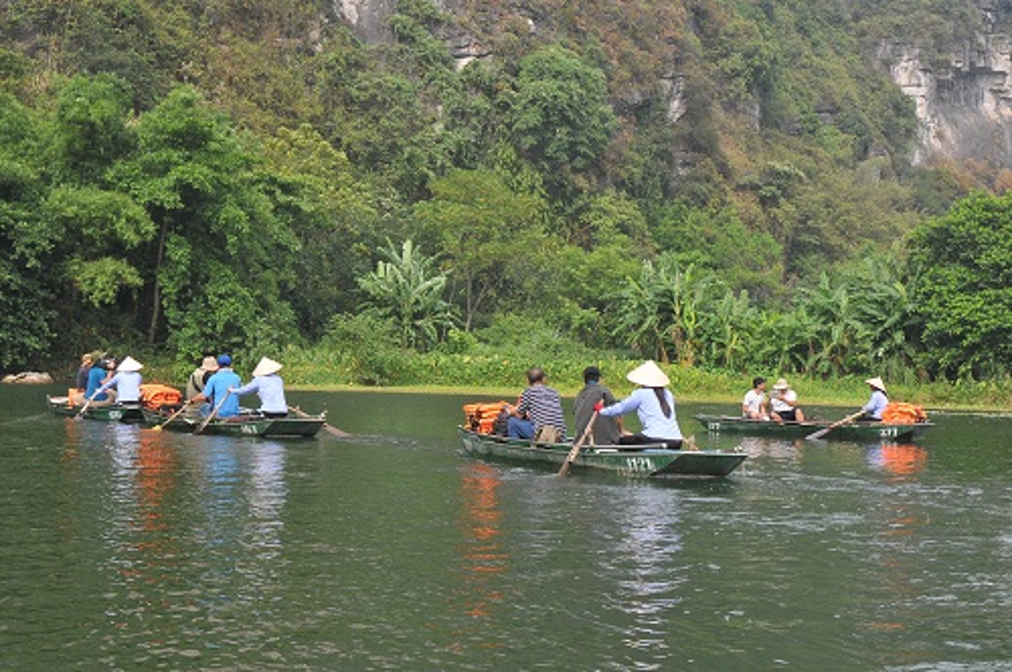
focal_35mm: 51
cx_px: 506
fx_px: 1432
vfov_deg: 26.4
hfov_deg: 38.9
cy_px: 336
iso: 500
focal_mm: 34
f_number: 9
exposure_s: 1/125
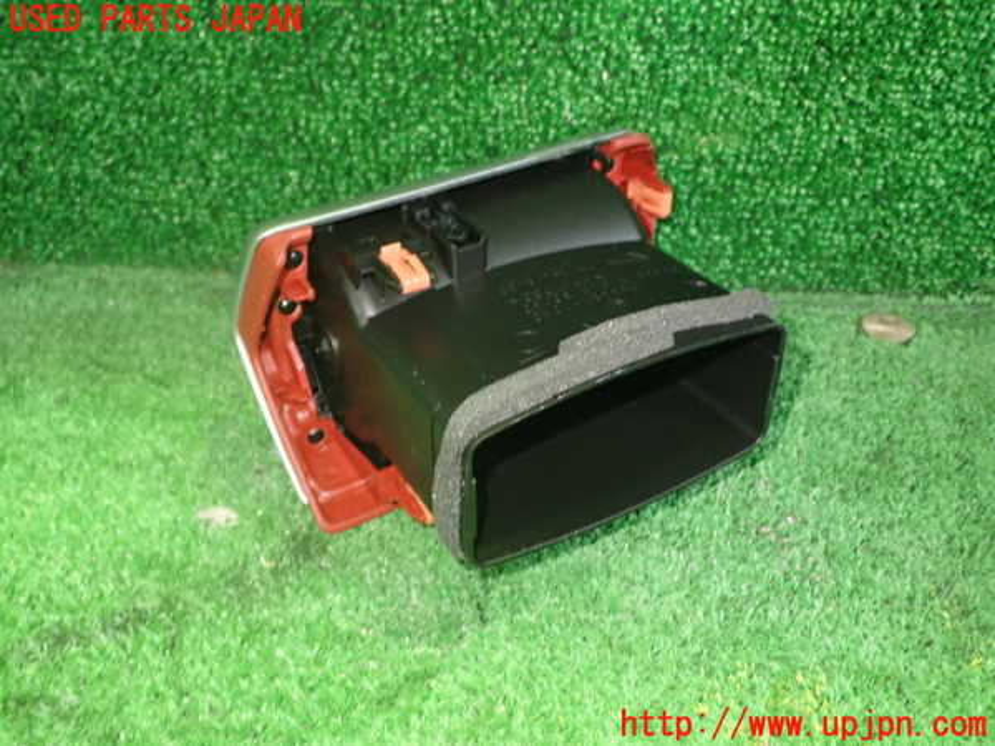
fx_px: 1035
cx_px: 498
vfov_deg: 39.7
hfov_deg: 51.4
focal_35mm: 36
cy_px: 373
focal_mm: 6.37
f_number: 2.5
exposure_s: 1/20
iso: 800
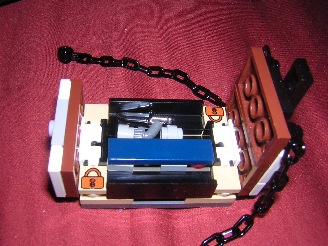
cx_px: 164
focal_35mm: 36
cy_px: 123
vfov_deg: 39.7
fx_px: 341
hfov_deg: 51.4
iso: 100
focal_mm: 4.7
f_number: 5.2
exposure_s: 1/60.1
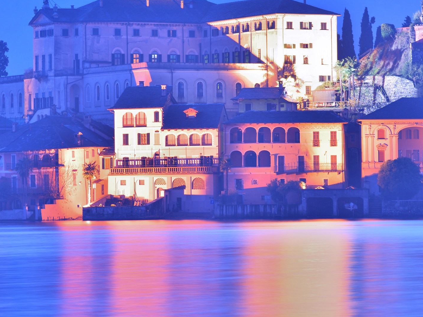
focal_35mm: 227
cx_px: 227
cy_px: 93
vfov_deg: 6.5
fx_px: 2775
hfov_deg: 8.7
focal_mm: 140
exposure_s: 18.1
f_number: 4.5
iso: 100
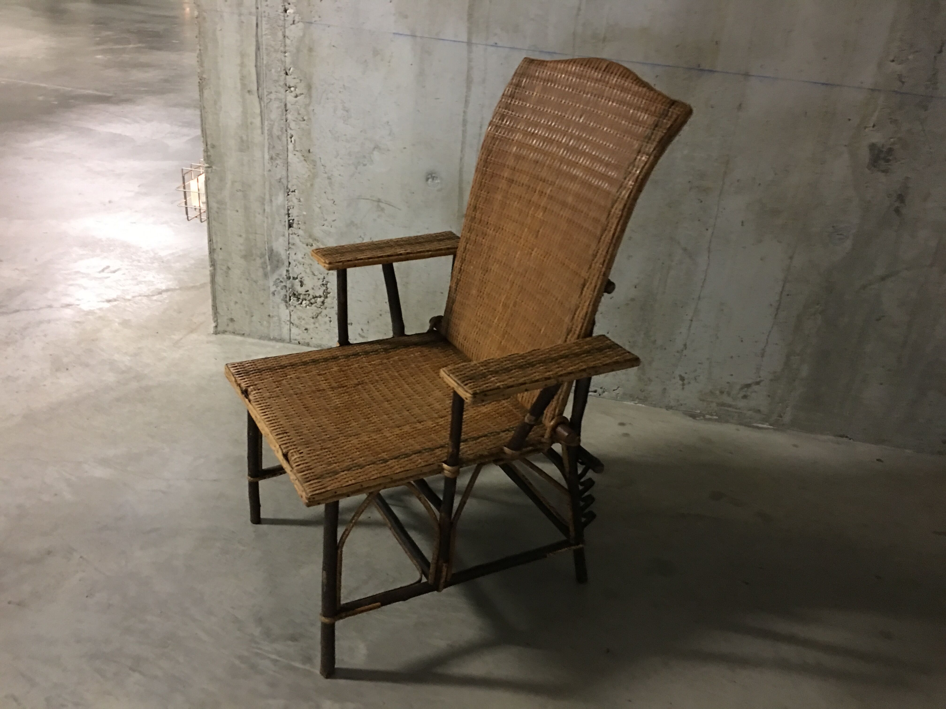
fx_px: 793
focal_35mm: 29
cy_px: 354
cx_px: 473
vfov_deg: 48.2
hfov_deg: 61.7
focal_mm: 4.15
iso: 125
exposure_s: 1/4
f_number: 2.2
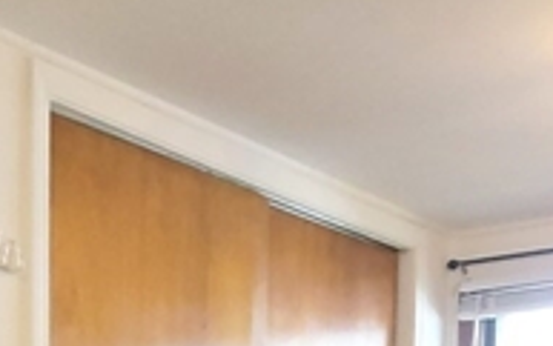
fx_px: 1101
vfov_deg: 15.1
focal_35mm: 73
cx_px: 152
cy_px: 655
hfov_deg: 27.9
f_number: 2.2
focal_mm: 2.2
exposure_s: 1/60
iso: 320
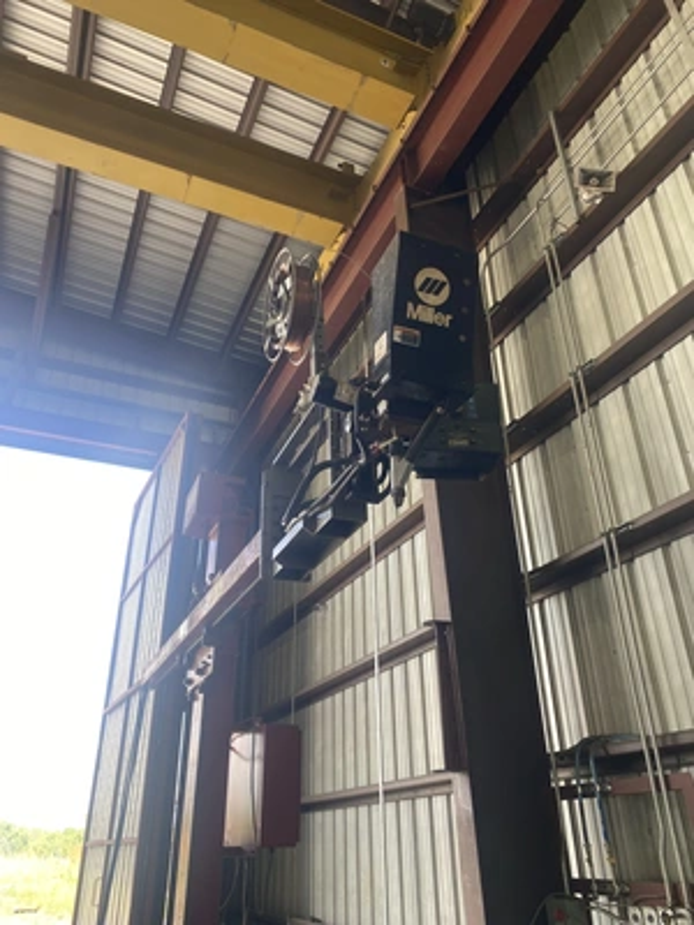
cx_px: 347
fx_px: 695
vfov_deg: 67.3
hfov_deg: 53.1
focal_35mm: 26
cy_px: 462
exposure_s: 1/121
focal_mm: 4.25
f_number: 1.8
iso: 50
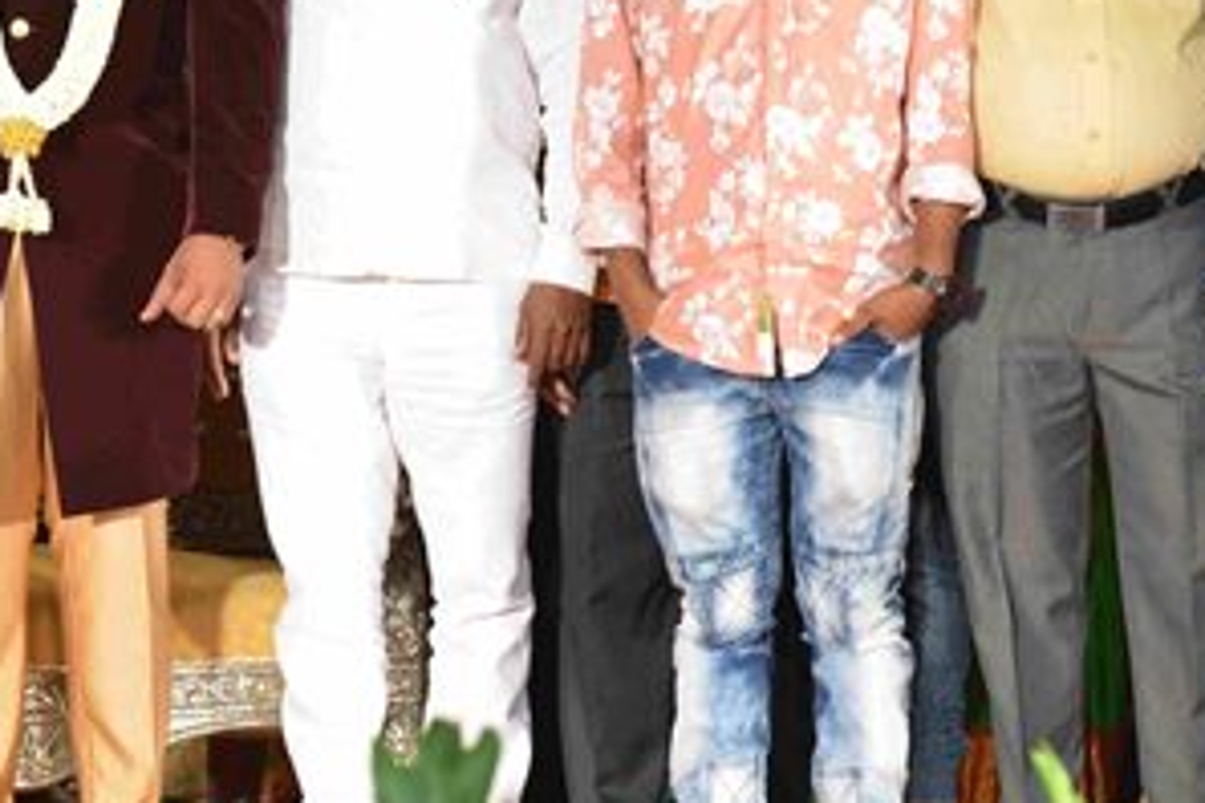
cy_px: 154
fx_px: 4318
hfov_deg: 15.9
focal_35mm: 129
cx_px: 718
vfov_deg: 10.6
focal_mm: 58
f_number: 5.6
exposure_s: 1/60
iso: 640
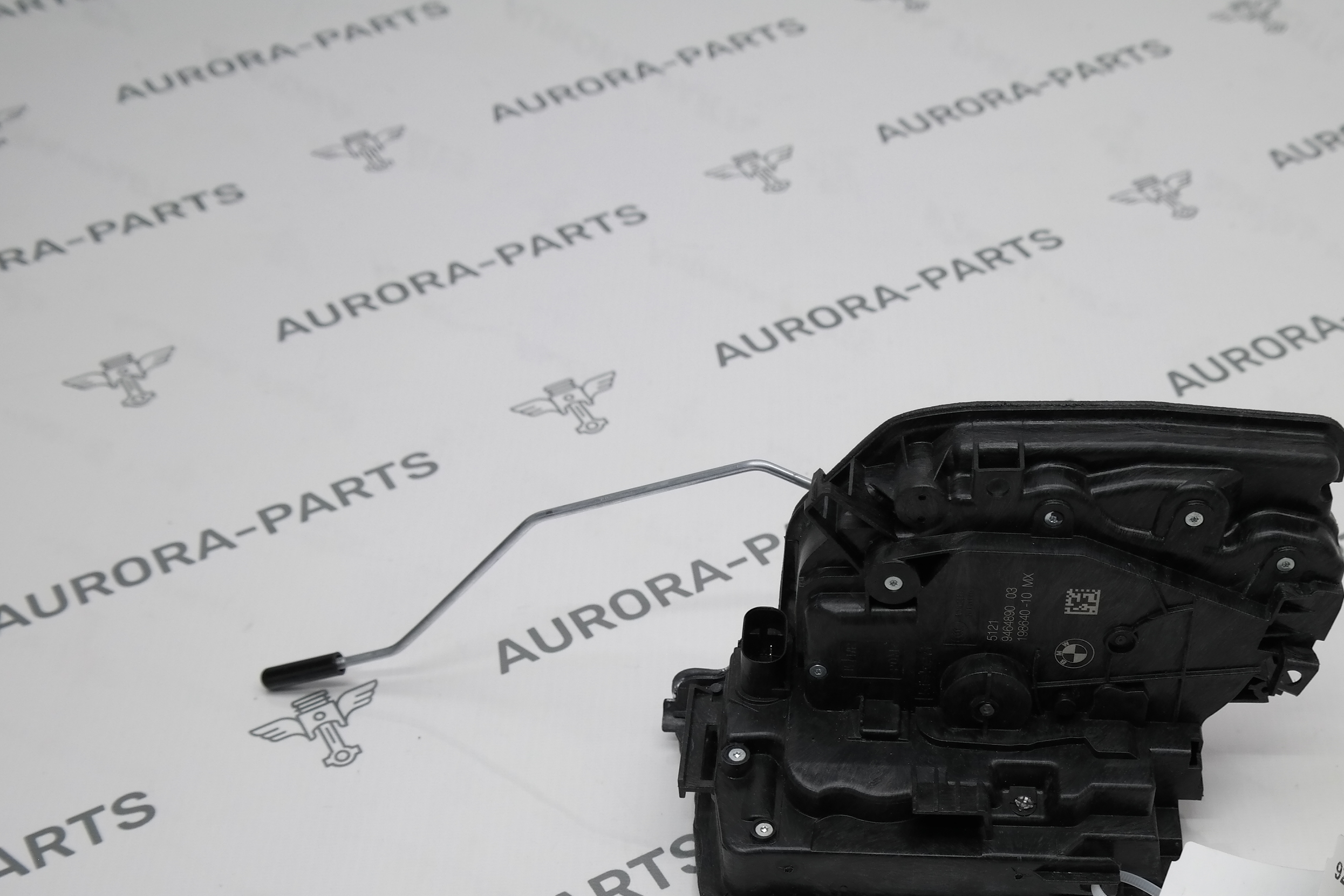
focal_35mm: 64
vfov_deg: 21.0
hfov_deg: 31.1
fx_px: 2389
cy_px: 698
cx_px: 936
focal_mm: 27
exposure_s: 1/100
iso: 200
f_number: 4
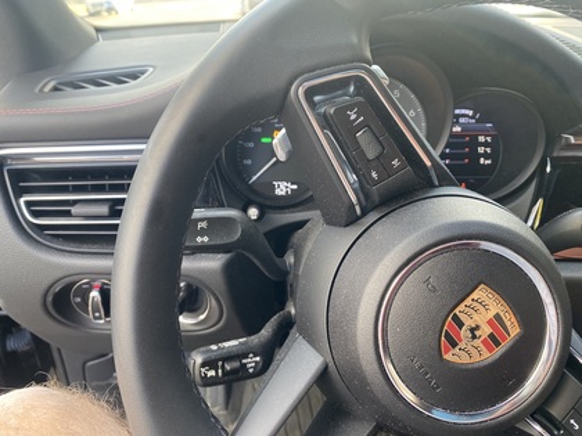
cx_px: 291
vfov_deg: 53.1
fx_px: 437
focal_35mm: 26
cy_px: 218
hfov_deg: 67.3
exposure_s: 1/61
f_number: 1.8
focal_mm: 4.25
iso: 100
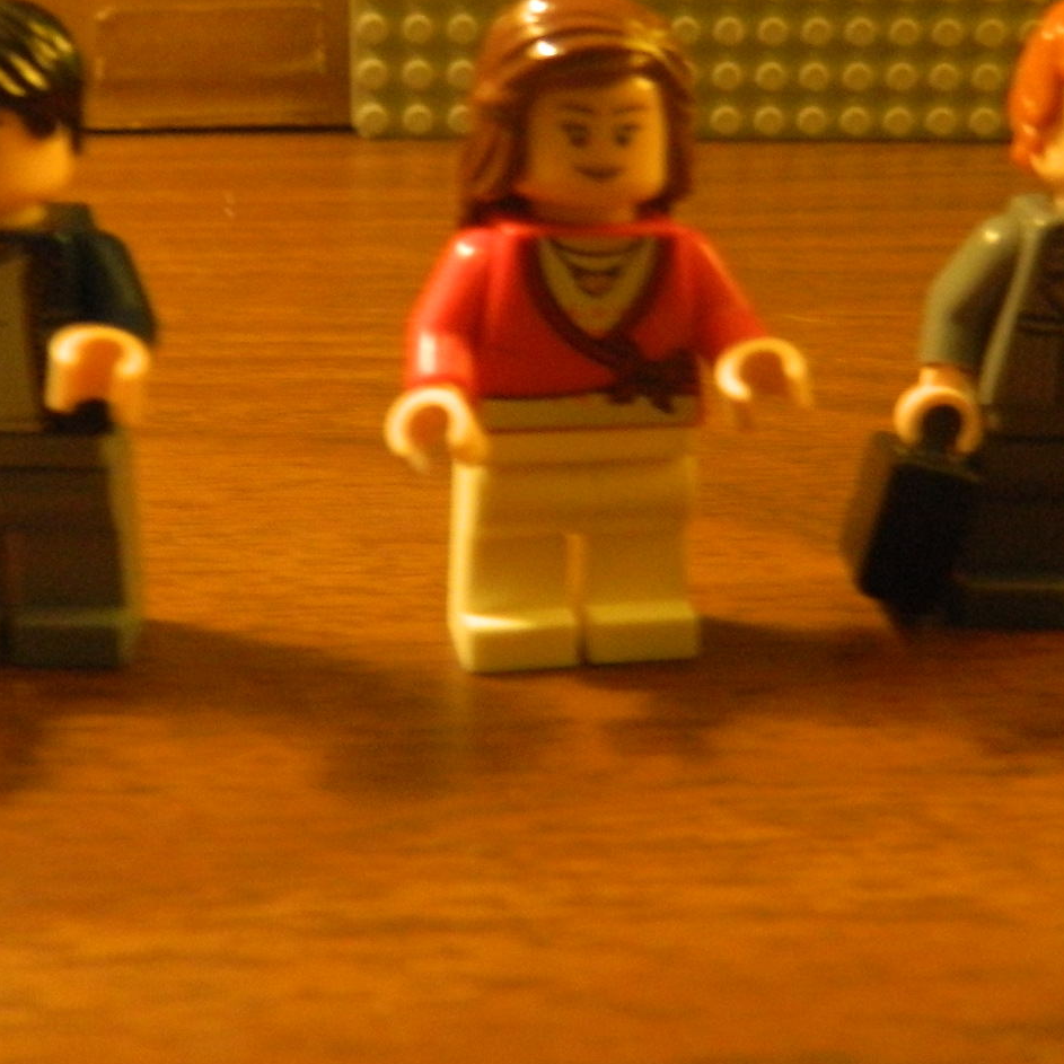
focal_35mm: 48
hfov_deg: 35.4
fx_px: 1669
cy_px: 404
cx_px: 520
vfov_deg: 35.2
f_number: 3.1
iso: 400
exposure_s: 1/15
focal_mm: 4.5
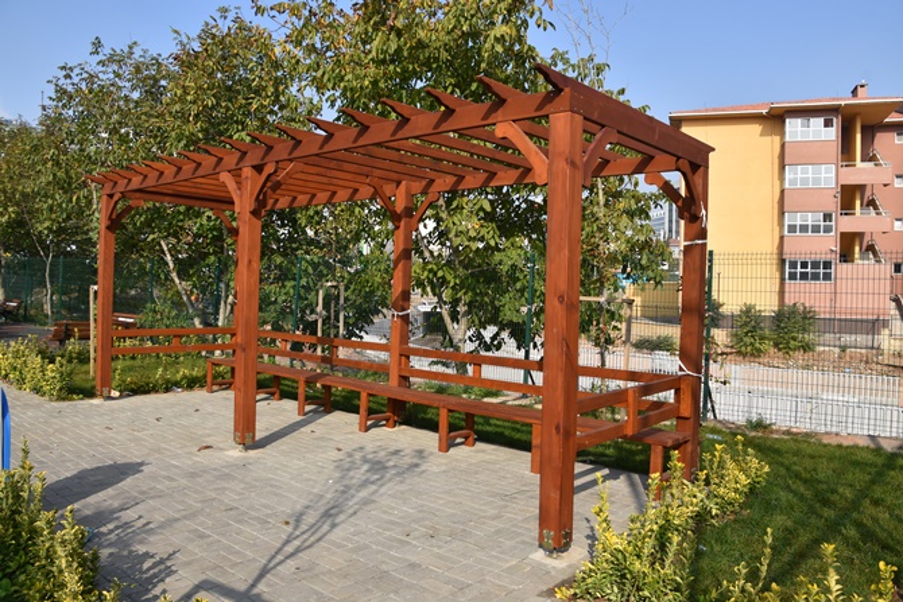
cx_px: 452
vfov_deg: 48.0
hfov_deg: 67.4
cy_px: 301
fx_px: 677
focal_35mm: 27
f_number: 8
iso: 180
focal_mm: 18
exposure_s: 1/500
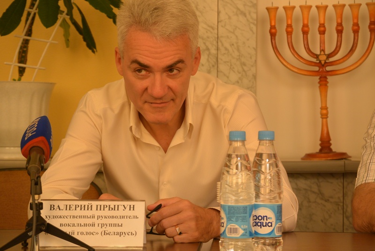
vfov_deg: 10.3
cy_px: 126
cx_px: 188
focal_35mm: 133
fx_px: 1387
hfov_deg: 15.4
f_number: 4
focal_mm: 49.3
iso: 200
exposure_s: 1/125
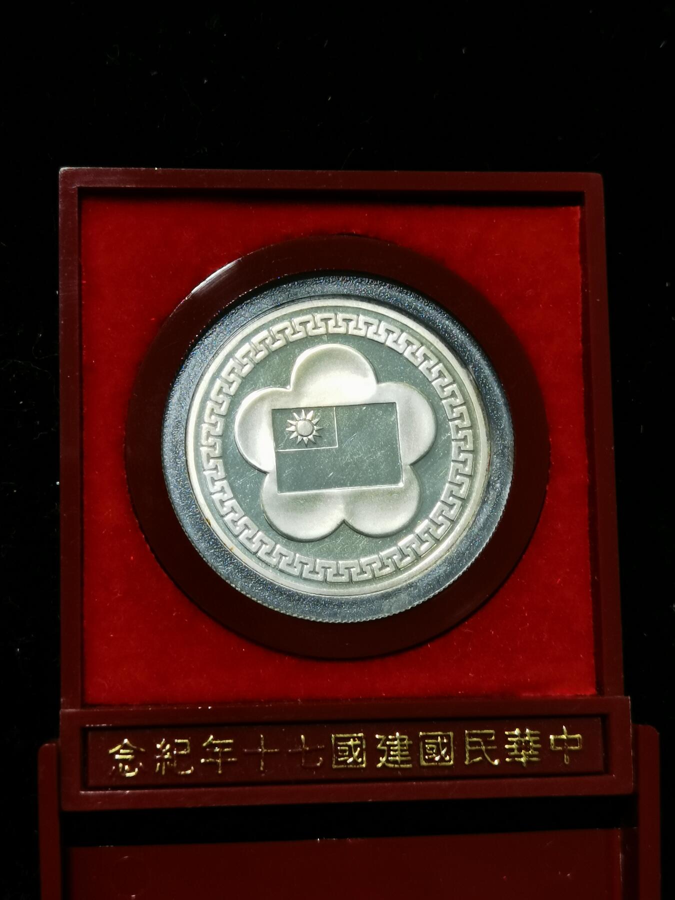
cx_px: 338
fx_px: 1664
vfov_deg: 30.3
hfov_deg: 22.9
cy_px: 450
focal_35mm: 64
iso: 64
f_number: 1.9
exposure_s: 1/100
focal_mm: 6.67
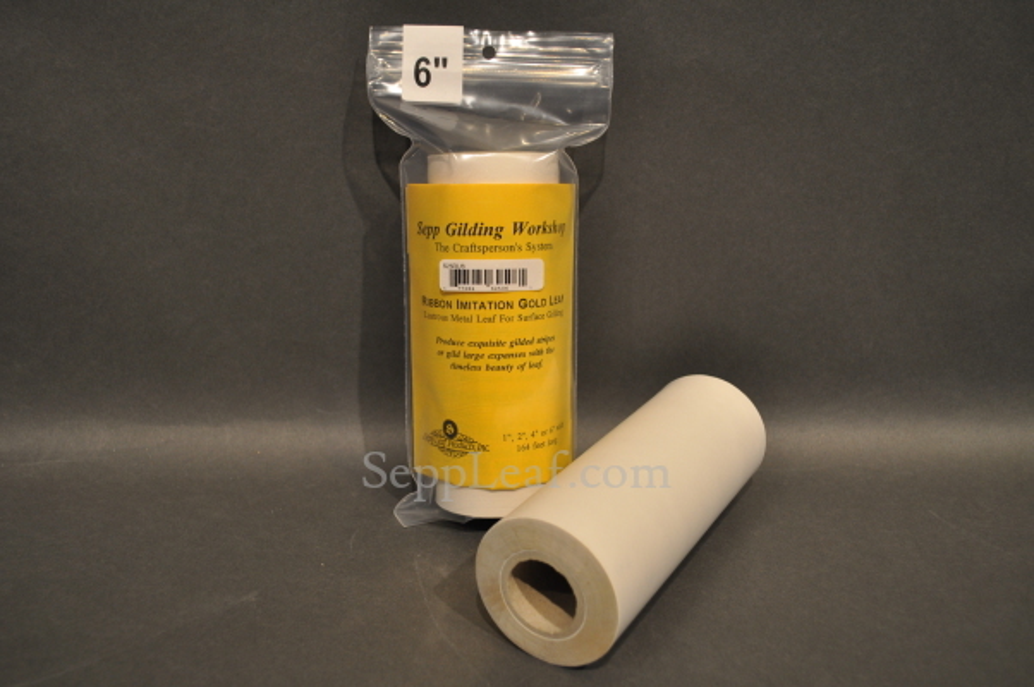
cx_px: 517
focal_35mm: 33
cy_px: 344
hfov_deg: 57.3
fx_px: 947
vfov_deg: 39.9
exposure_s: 1/125
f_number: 5.6
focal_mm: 22
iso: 400
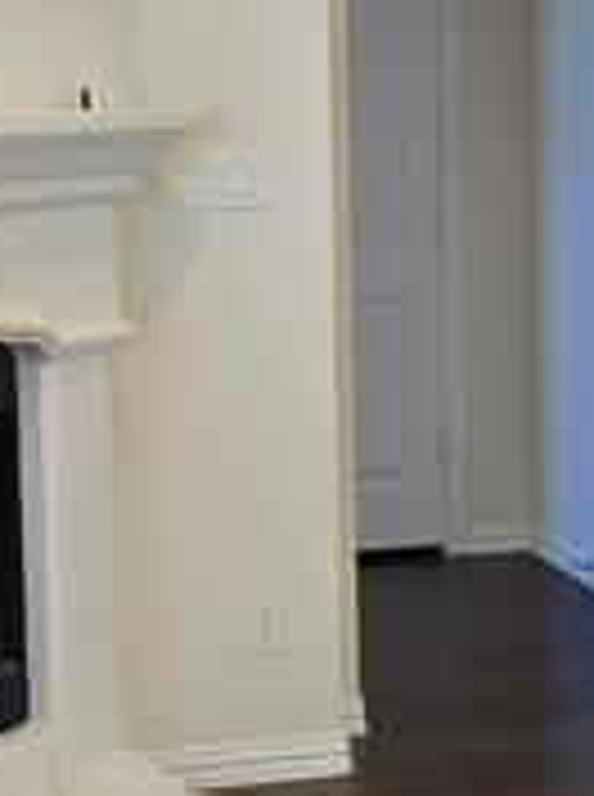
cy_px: 319
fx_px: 2296
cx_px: 328
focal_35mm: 100
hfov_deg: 14.7
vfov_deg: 19.7
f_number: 1.7
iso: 100
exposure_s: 1/120
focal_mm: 6.3
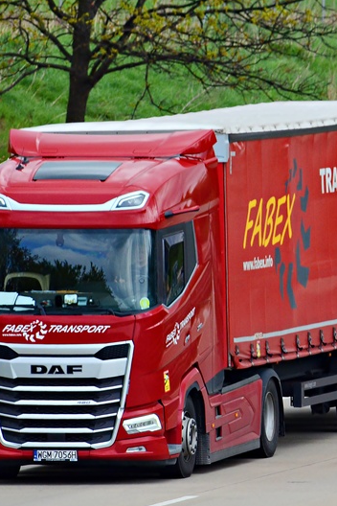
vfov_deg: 3.0
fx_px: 9562
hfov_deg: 2.0
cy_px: 253
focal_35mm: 681
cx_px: 201
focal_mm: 300
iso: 800
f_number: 10
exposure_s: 1/800
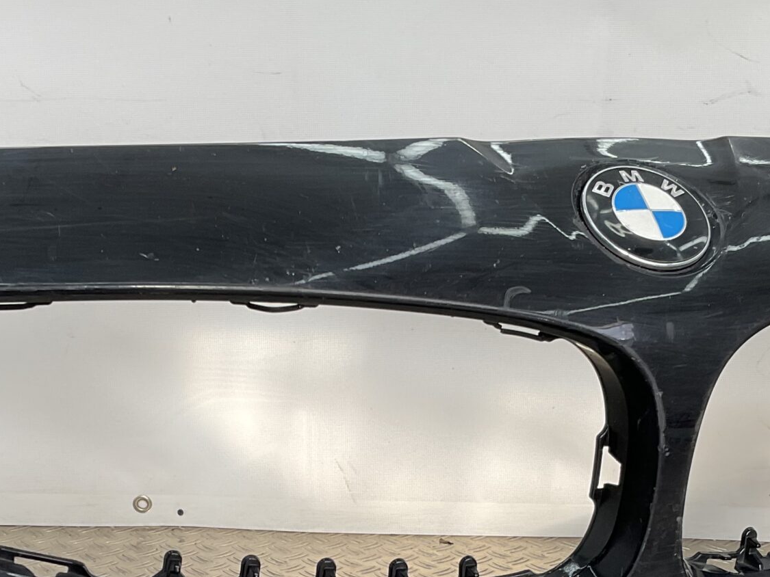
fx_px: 1468
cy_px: 567
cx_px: 368
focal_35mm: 66
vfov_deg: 21.5
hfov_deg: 29.4
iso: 16
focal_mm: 3
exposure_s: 1/205
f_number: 1.8
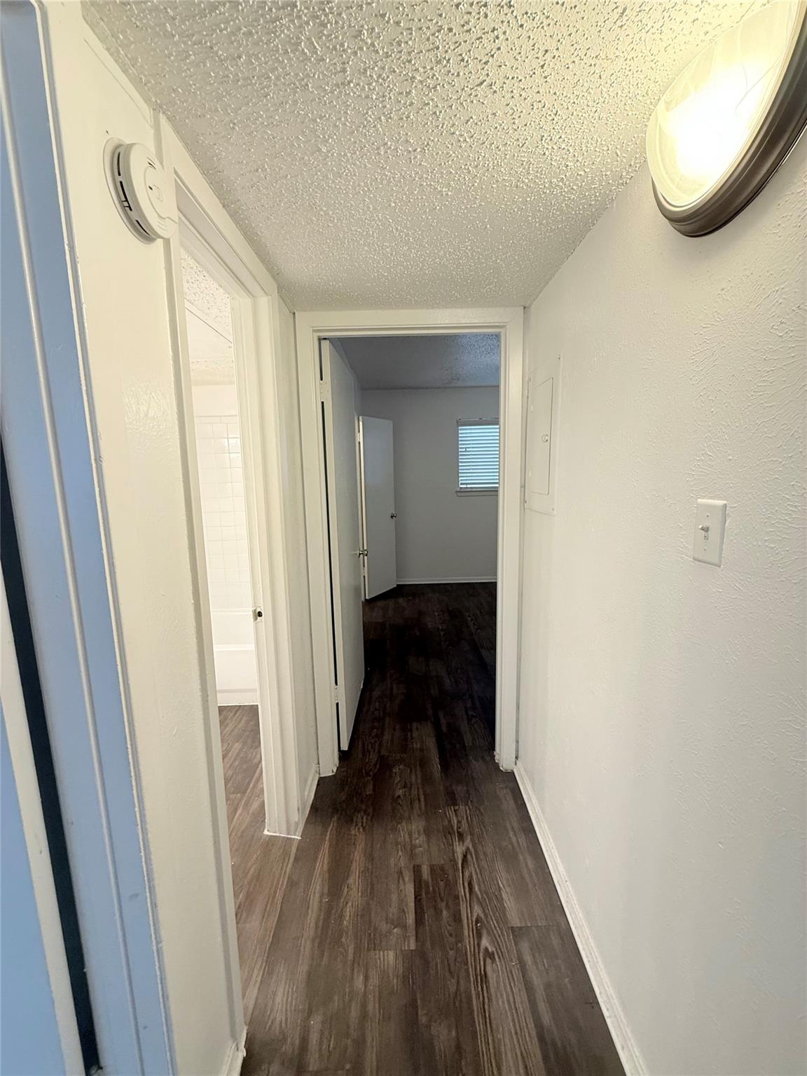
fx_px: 435
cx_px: 404
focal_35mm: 14
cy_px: 538
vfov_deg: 102.1
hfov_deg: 85.7
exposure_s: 1/60
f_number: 2.2
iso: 250
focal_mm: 2.22
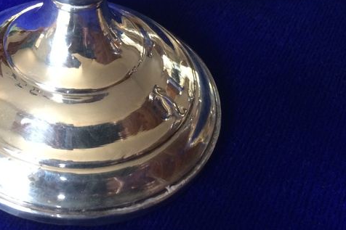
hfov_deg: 32.3
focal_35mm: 59
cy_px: -7
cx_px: 34
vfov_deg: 22.0
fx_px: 567
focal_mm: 4.12
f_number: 2.2
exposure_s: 1/30
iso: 125
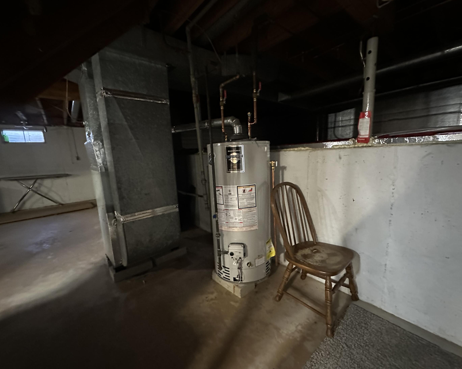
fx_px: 205
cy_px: 189
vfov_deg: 84.0
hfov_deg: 96.8
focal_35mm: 15
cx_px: 226
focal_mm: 2.22
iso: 1250
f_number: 2.2
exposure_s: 1/30
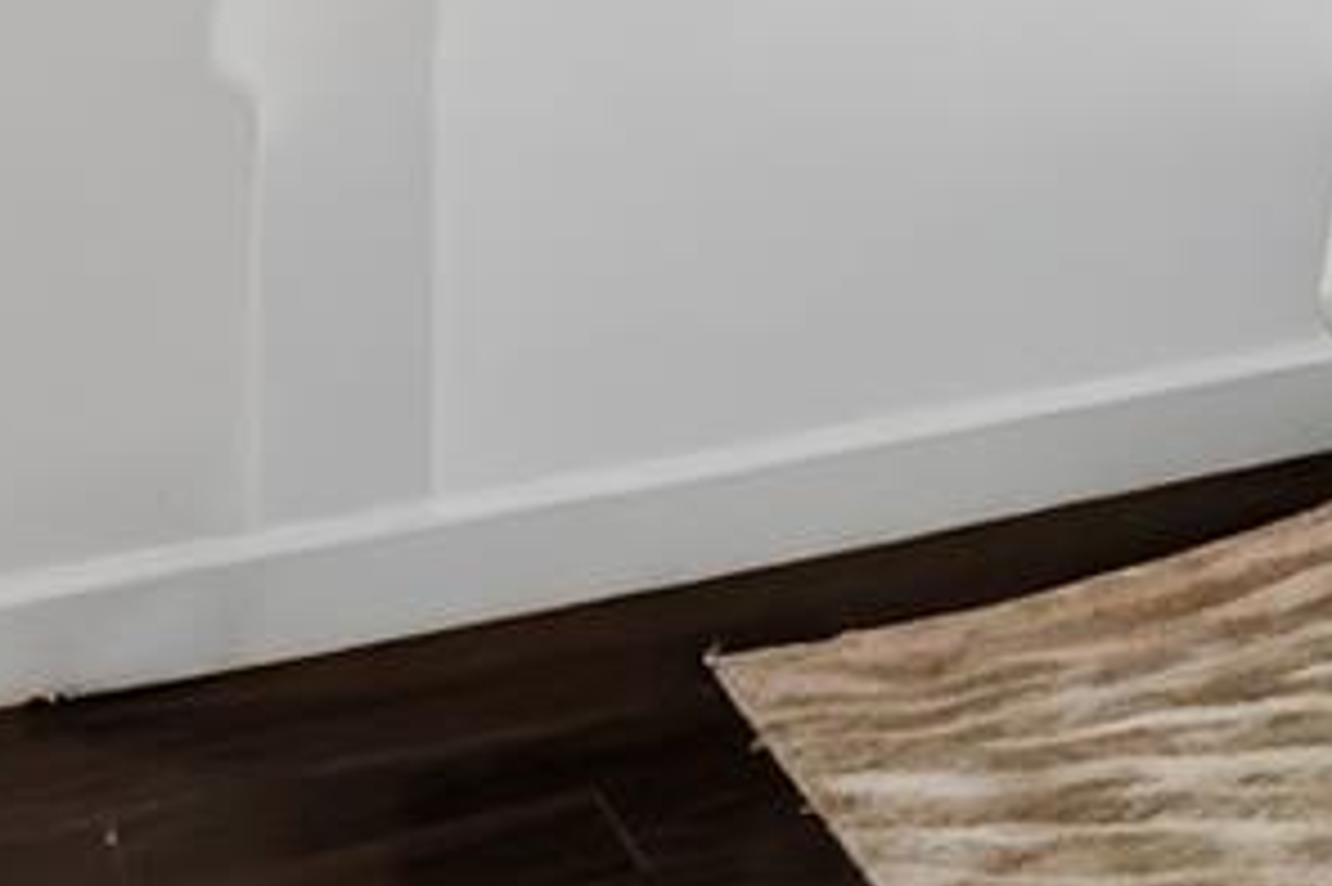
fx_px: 2995
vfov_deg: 15.2
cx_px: 2858
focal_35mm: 81
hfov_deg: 16.7
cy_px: -567
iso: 100
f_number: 9
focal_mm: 10
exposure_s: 13
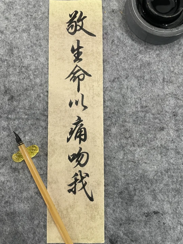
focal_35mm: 26
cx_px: 92
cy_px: 122
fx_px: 183
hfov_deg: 53.1
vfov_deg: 67.3
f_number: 1.6
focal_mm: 4.2
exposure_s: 1/60
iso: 250
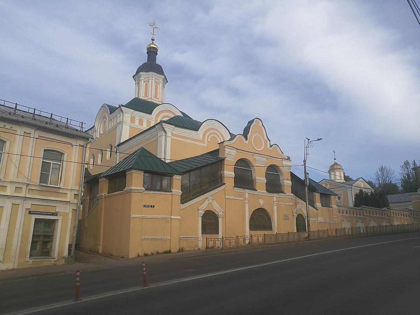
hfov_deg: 65.3
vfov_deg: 51.4
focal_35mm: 27
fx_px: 328
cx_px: 210
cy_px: 158
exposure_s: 1/488
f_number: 2.2
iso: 50
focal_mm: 4.5
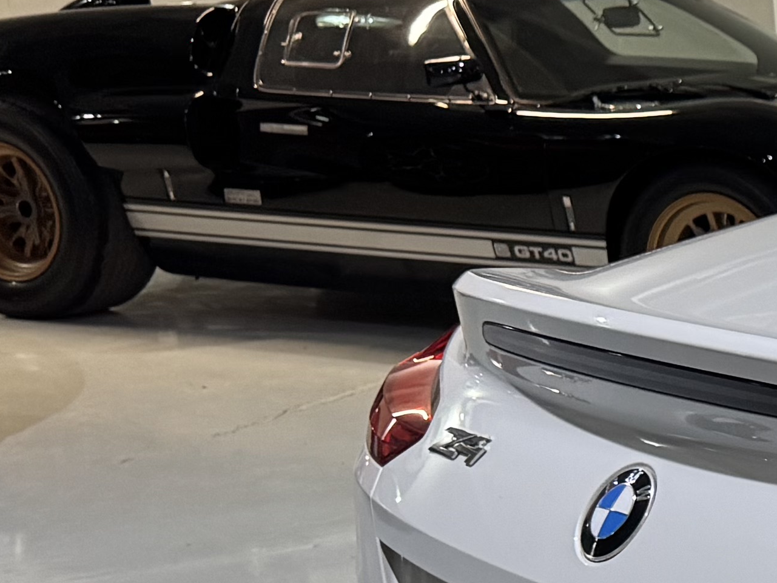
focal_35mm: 107
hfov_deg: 15.2
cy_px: 582
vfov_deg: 13.6
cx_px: 1516
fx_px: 2402
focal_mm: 6.76
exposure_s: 1/60
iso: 320
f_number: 1.78
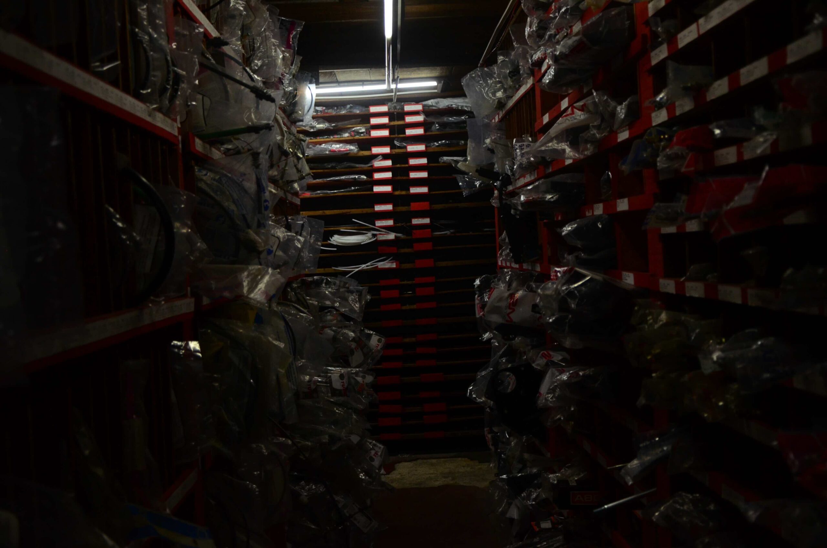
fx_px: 894
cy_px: 274
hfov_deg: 49.6
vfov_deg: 34.1
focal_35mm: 39
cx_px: 414
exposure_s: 1/100
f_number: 4
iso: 1000
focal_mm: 26
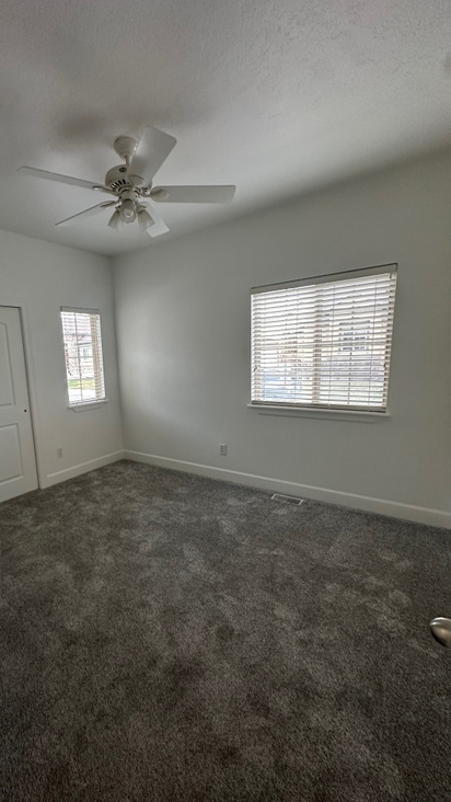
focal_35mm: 16
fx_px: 340
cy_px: 412
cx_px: 161
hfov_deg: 65.8
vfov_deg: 99.3
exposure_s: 1/60
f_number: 2.2
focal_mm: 2.22
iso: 500
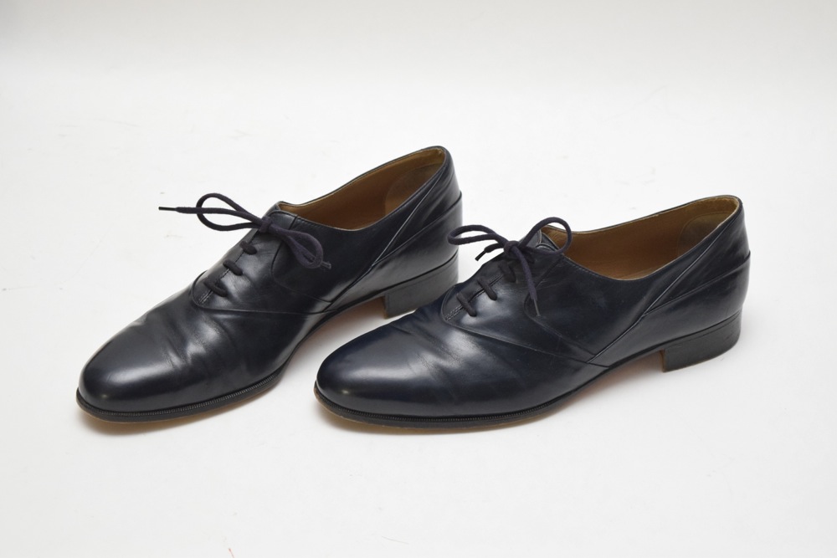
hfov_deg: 24.6
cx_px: 418
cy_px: 279
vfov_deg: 16.6
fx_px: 1918
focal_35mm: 82
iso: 2000
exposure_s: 1/60
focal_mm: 55
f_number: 5.6
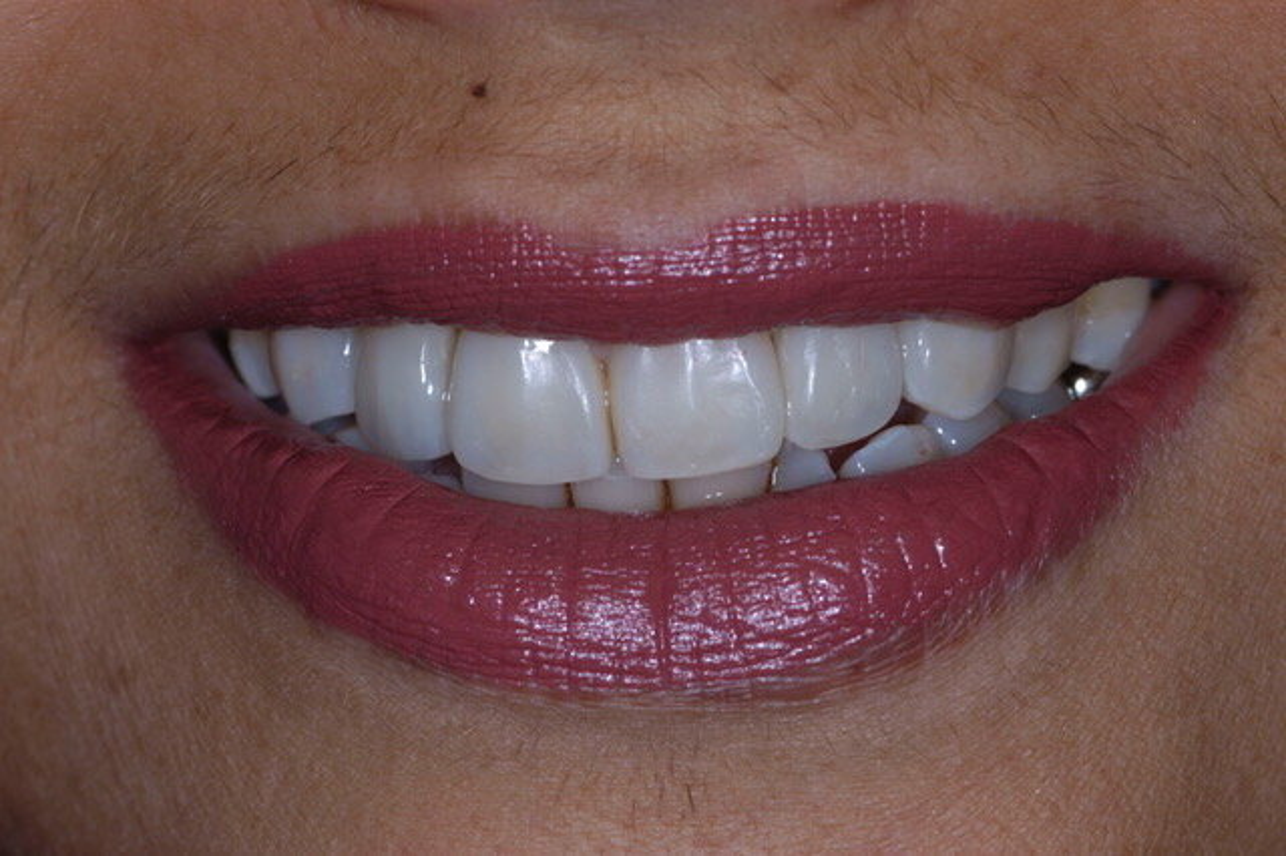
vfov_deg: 8.7
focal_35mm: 158
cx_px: 643
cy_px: 428
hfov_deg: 13.0
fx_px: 5623
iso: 200
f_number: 16
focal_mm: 105
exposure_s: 1/125
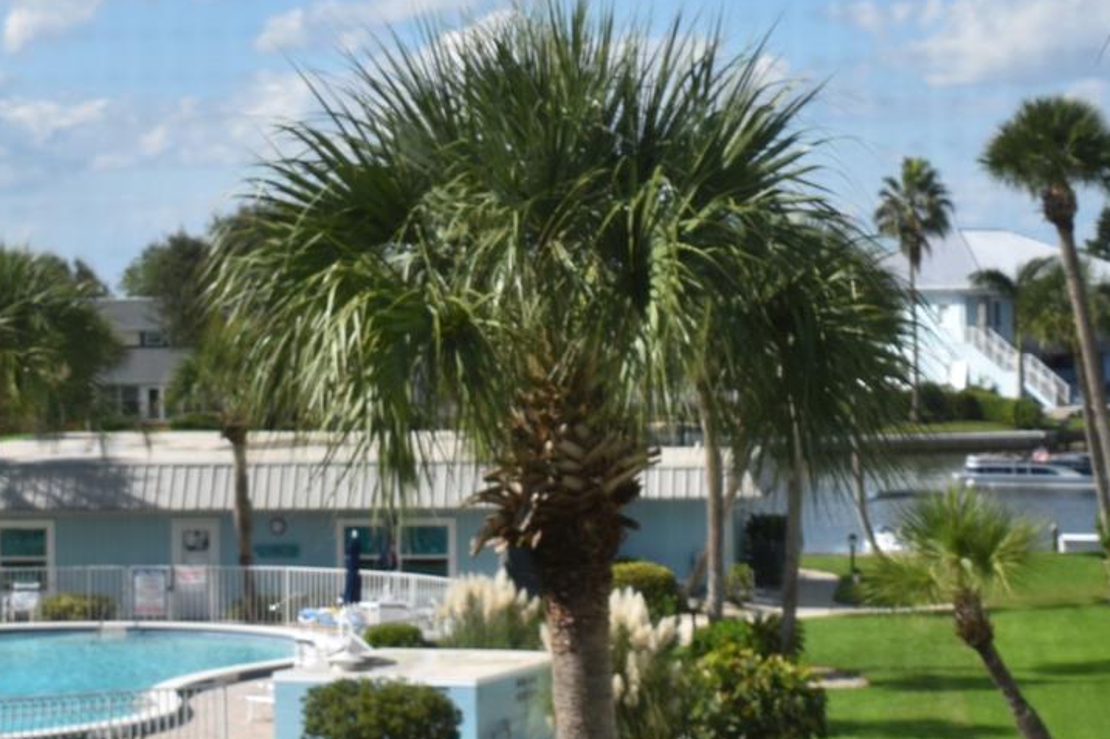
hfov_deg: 17.9
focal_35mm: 114
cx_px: 629
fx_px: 3514
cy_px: 113
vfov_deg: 12.0
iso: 100
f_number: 8
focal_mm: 34
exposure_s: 1/250
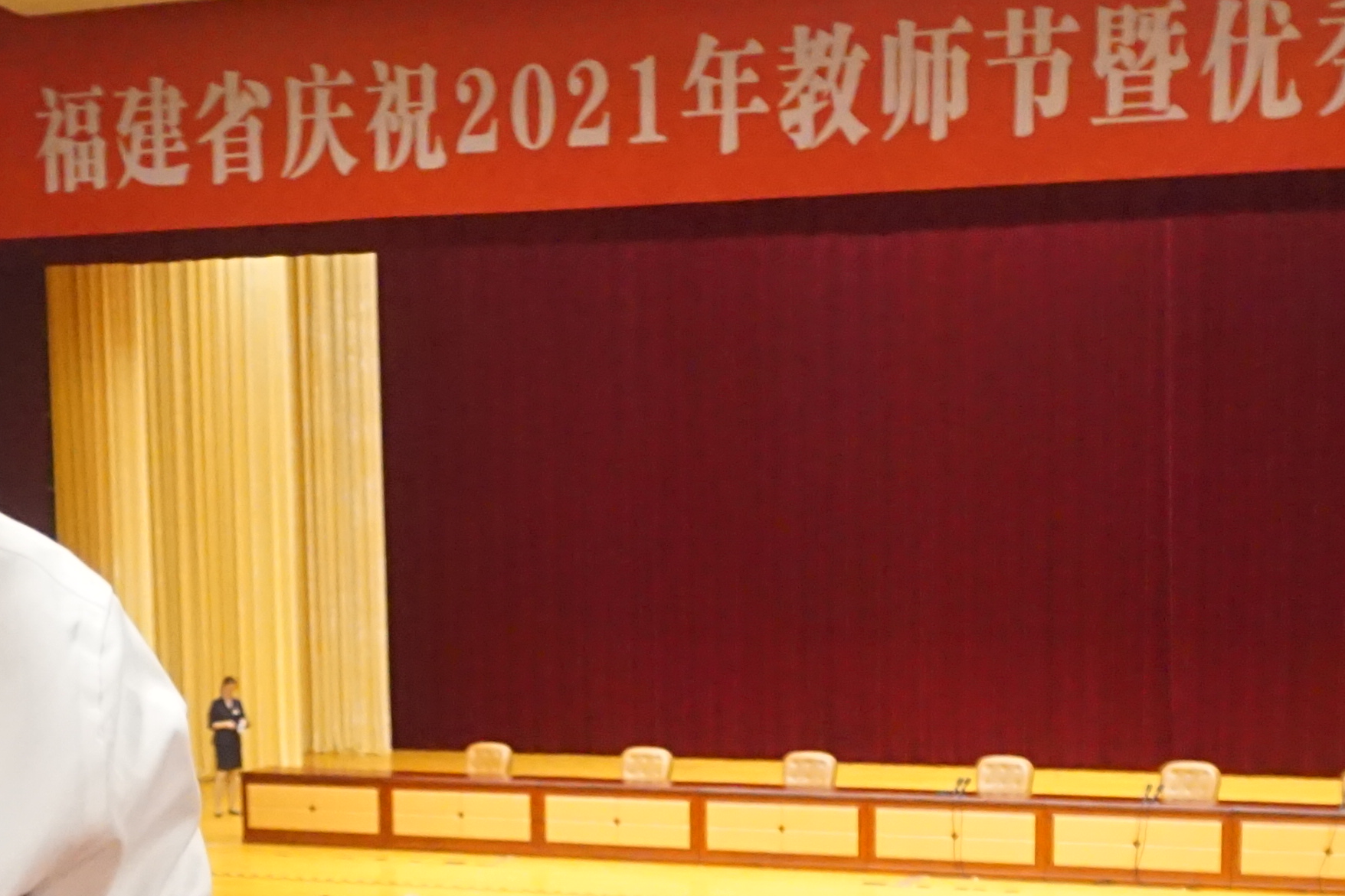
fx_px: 3064
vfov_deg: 16.1
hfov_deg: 24.6
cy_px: 1018
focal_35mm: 82
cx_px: 387
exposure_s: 1/160
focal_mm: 16
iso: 3200
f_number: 3.5
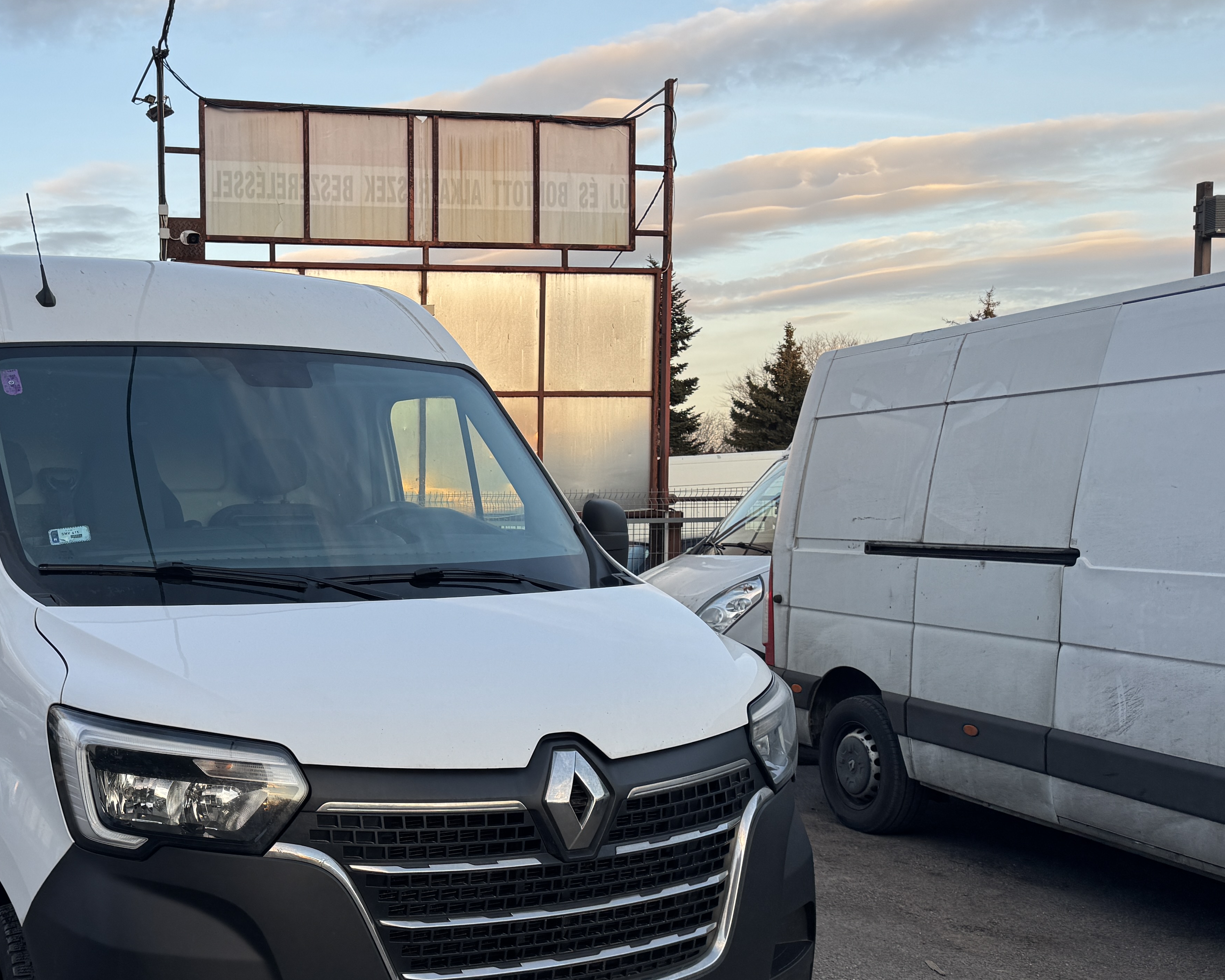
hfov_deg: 45.4
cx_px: 238
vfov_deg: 38.7
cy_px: 649
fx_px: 1378
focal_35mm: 38
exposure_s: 1/467
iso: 80
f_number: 1.78
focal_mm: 6.76
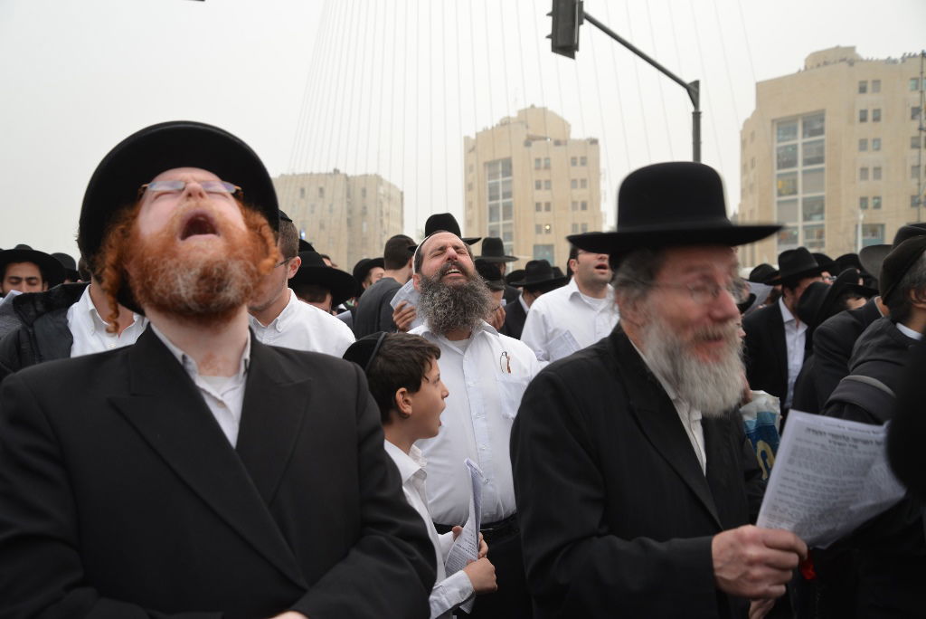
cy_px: 310
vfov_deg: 38.9
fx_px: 875
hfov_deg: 55.8
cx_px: 463
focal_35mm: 34
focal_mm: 34
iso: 800
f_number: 5
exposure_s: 1/60
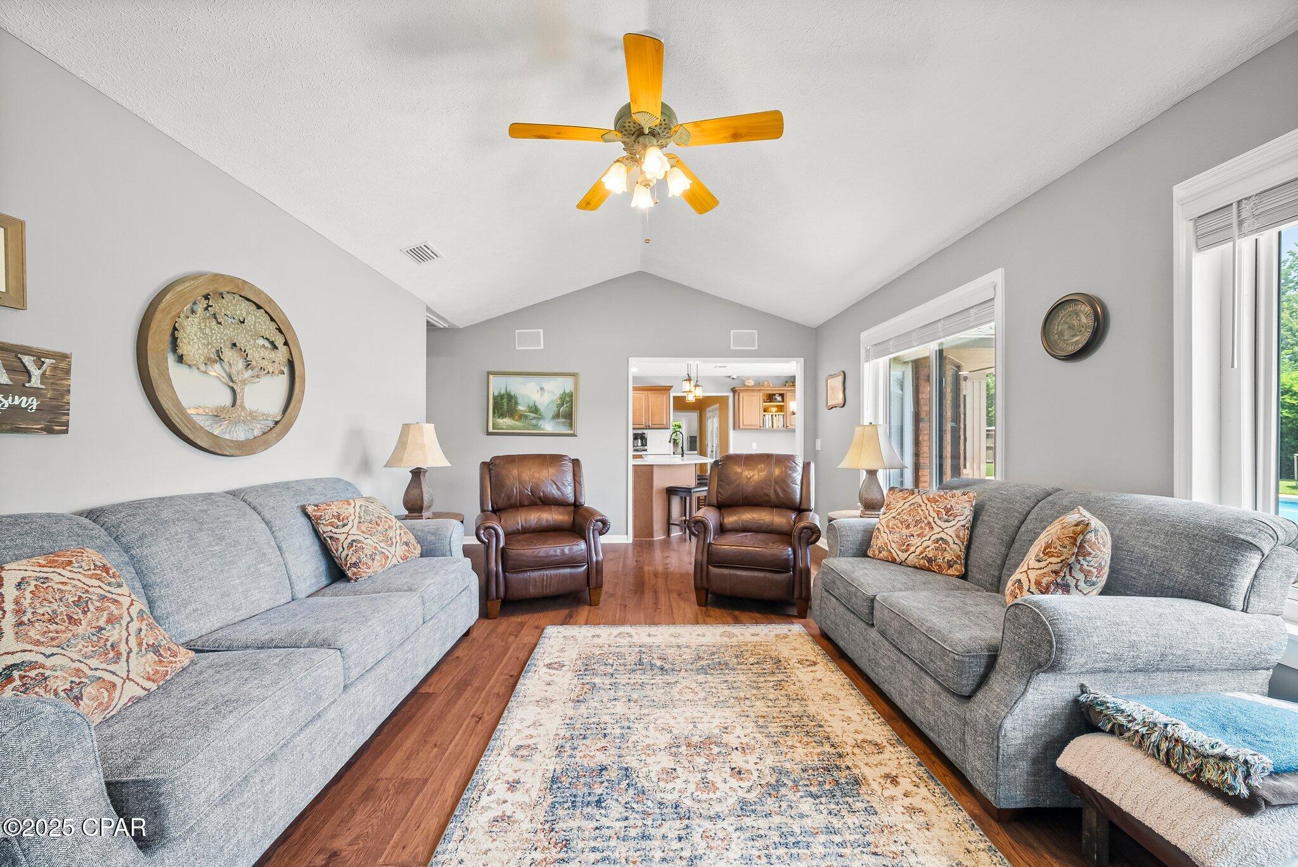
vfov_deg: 90.1
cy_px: 434
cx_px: 649
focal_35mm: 12
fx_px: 433
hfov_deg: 112.6
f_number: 8
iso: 1600
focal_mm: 12
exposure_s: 1/2.5
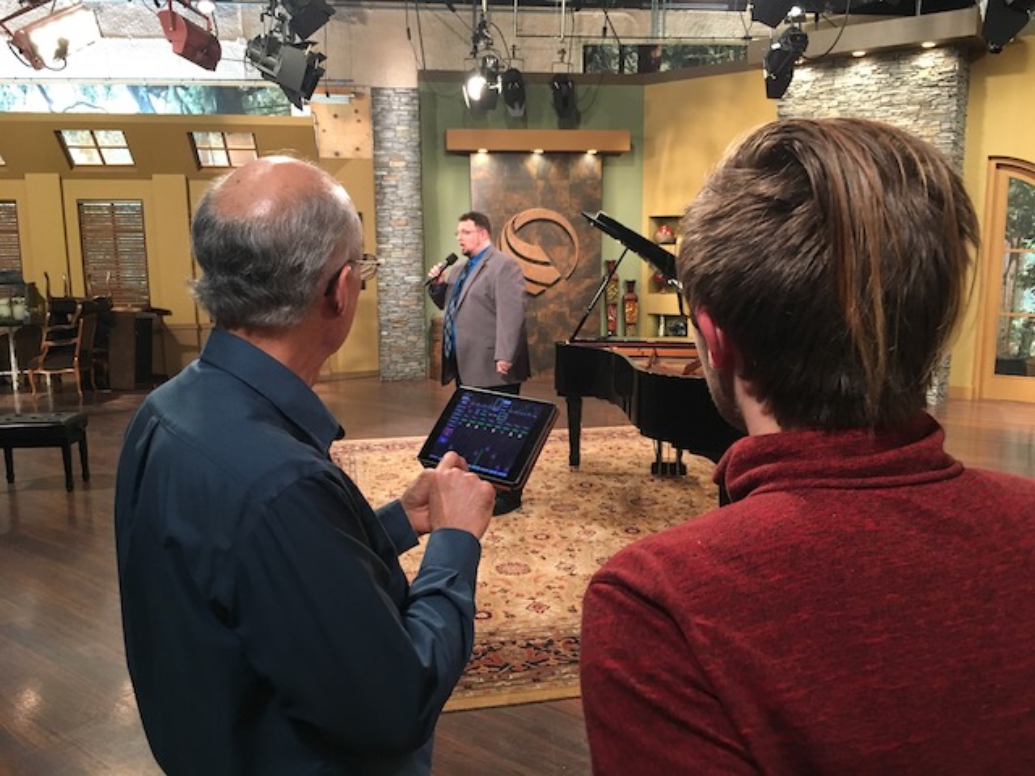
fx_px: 867
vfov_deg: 48.2
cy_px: 388
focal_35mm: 29
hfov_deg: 61.7
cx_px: 518
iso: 160
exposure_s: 1/30
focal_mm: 4.15
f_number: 2.2
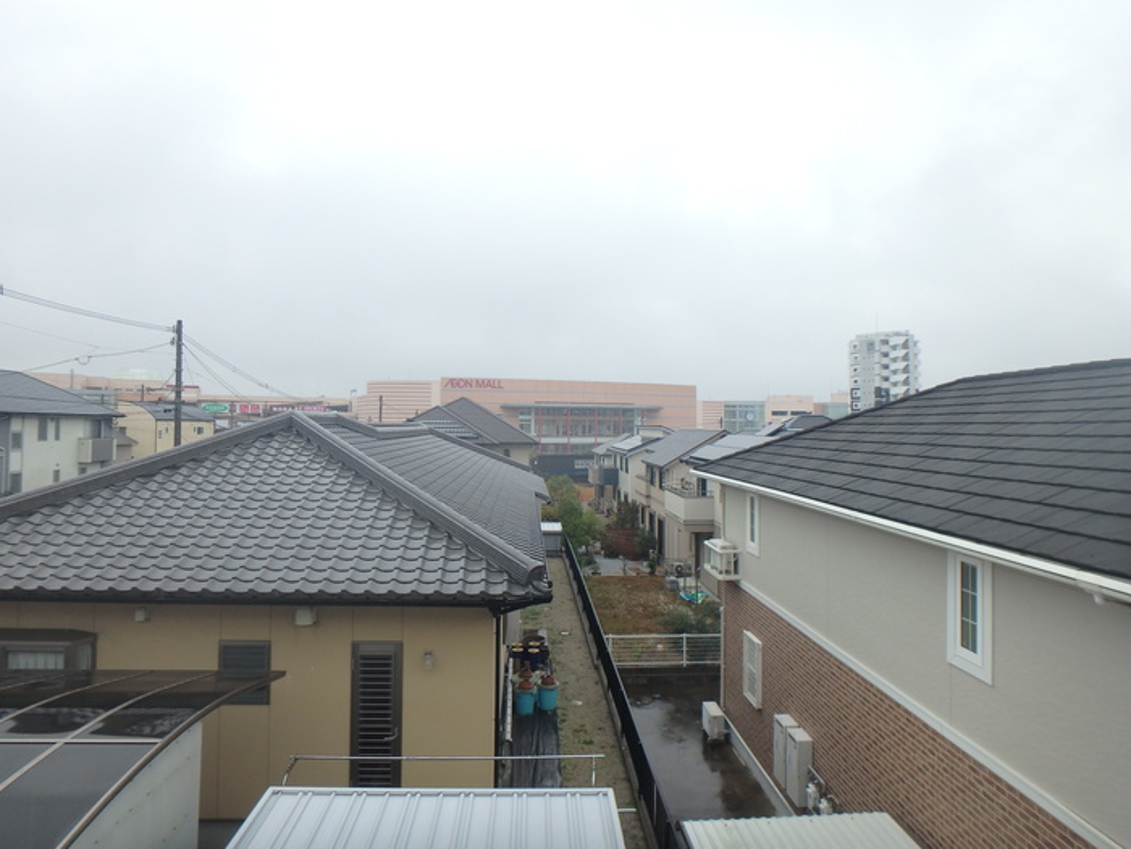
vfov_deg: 63.4
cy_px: 424
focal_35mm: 21
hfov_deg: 79.0
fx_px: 686
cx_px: 566
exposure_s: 1/200
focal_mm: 3.7
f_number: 3.5
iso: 125
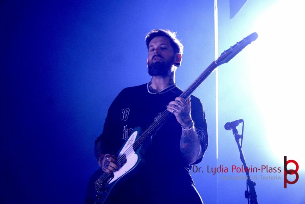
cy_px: 102
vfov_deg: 13.0
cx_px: 152
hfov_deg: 19.5
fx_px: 890
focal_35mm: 105
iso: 2000
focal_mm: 70
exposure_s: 1/160
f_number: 5
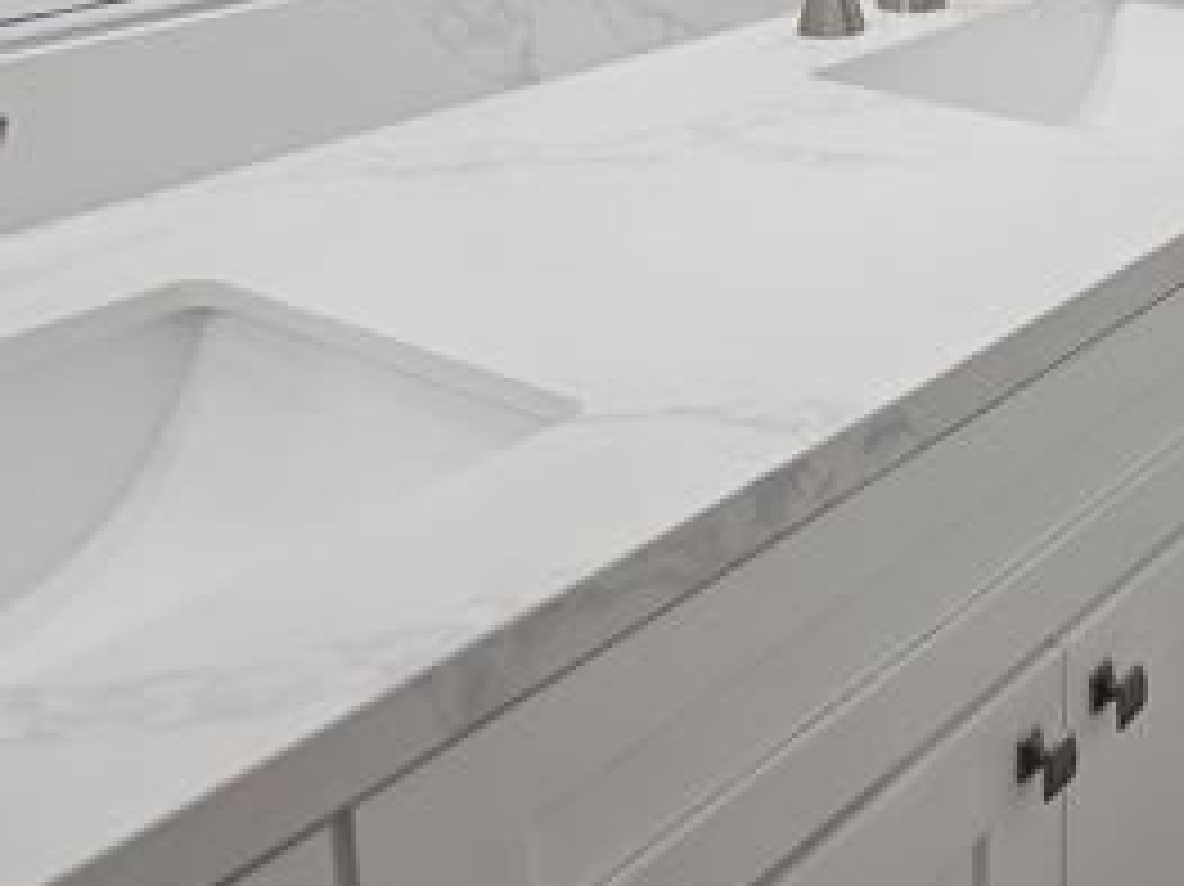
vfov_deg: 24.9
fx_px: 1915
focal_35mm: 56
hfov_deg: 30.7
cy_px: 18
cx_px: 1297
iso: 64
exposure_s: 1/120
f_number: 1.7
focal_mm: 6.3
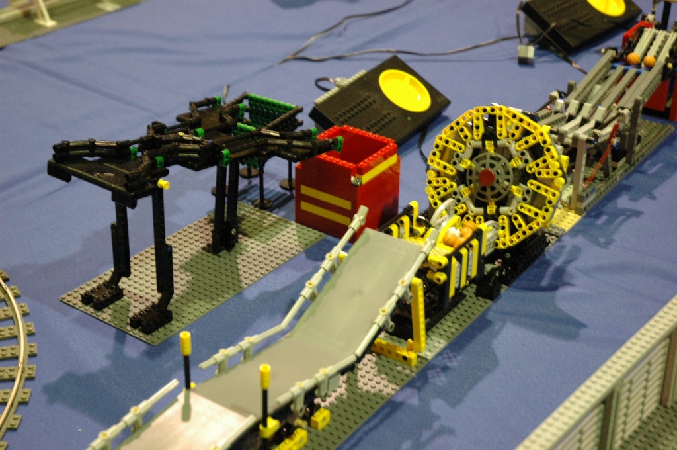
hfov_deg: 29.3
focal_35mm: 69
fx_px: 1296
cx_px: 338
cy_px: 225
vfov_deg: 19.7
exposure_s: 1/10
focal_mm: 46
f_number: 4.5
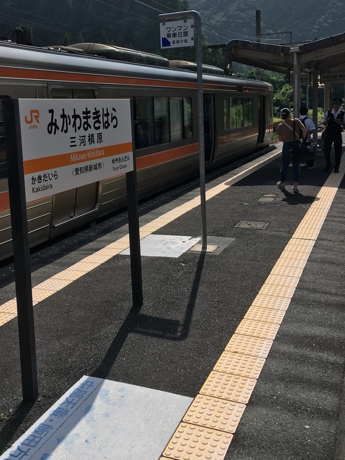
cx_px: 148
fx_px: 531
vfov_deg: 46.4
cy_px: 176
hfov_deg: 35.9
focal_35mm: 40
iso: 25
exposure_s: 1/2481
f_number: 2.2
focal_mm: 4.15
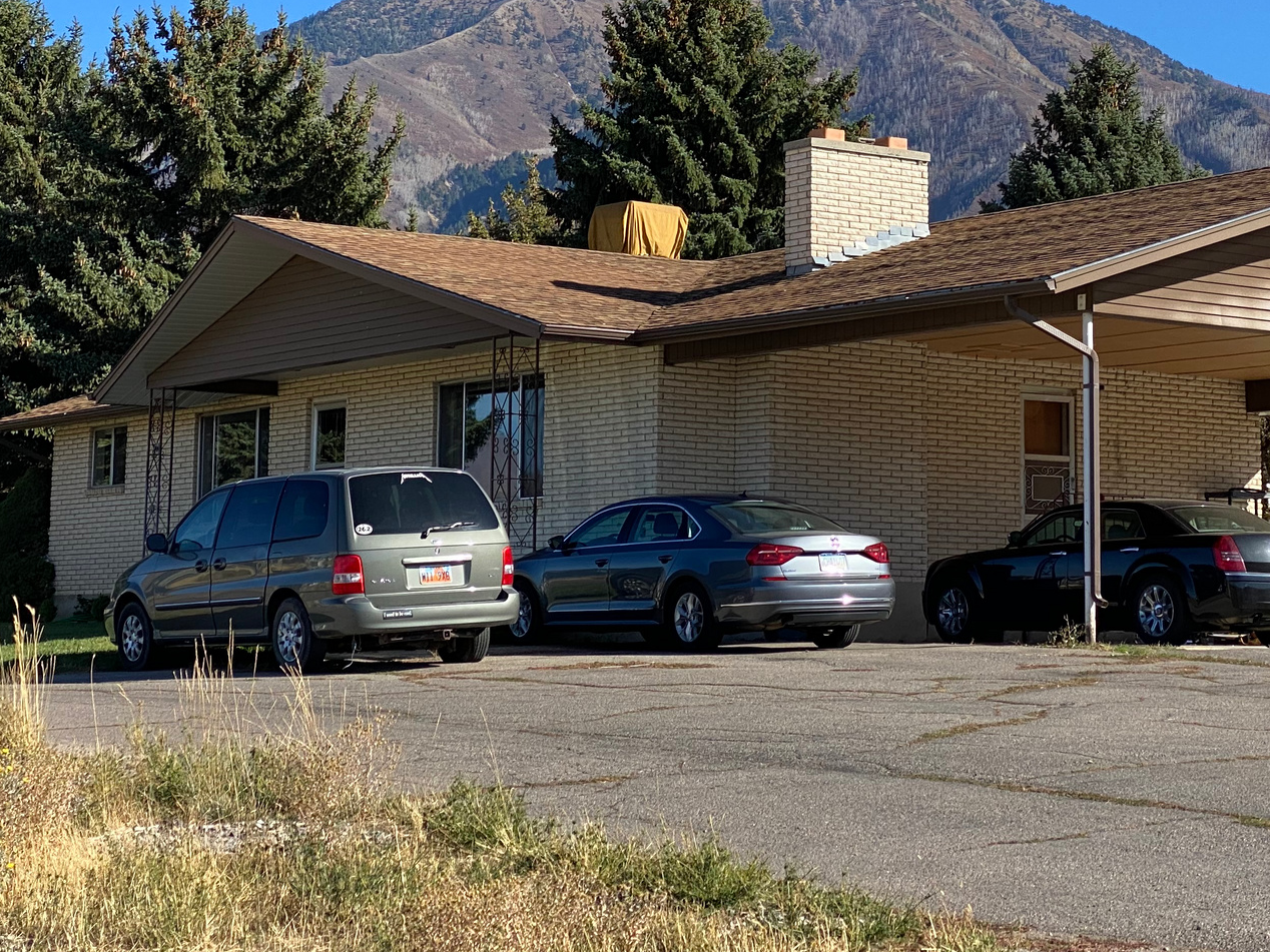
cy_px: 251
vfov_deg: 17.5
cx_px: 676
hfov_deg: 23.3
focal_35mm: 84
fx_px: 3082
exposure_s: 1/1199
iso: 20
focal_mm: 6
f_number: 2
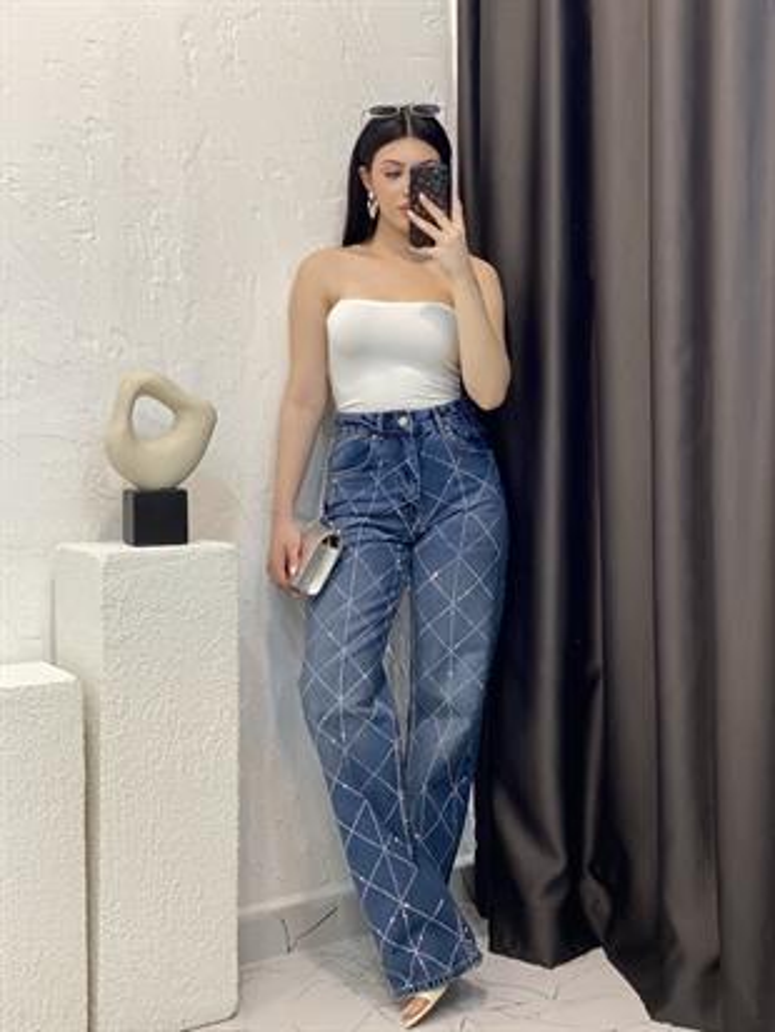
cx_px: 388
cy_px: 516
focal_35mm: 52
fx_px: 1551
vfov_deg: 36.8
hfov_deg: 28.0
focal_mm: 6
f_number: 2
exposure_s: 1/122
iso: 160
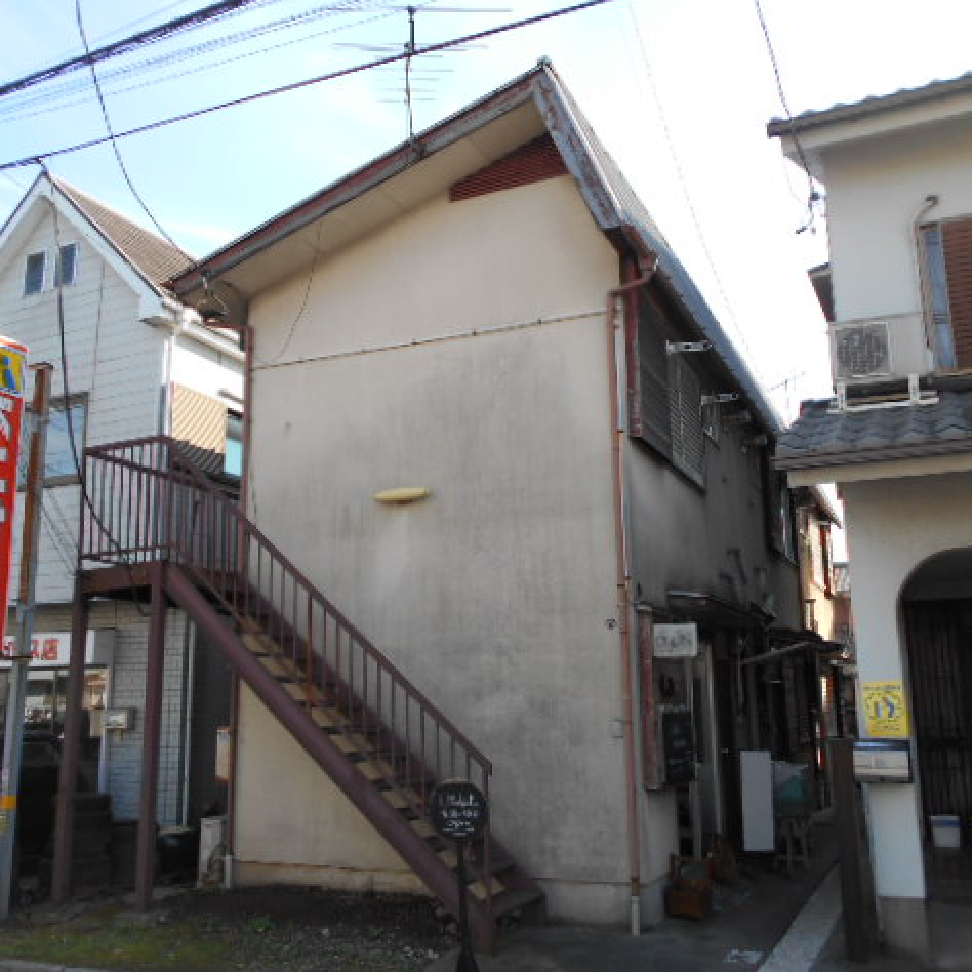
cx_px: 459
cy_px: 486
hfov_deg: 52.5
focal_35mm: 31
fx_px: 985
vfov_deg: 52.5
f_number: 3.2
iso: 80
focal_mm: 4.6
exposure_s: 1/320
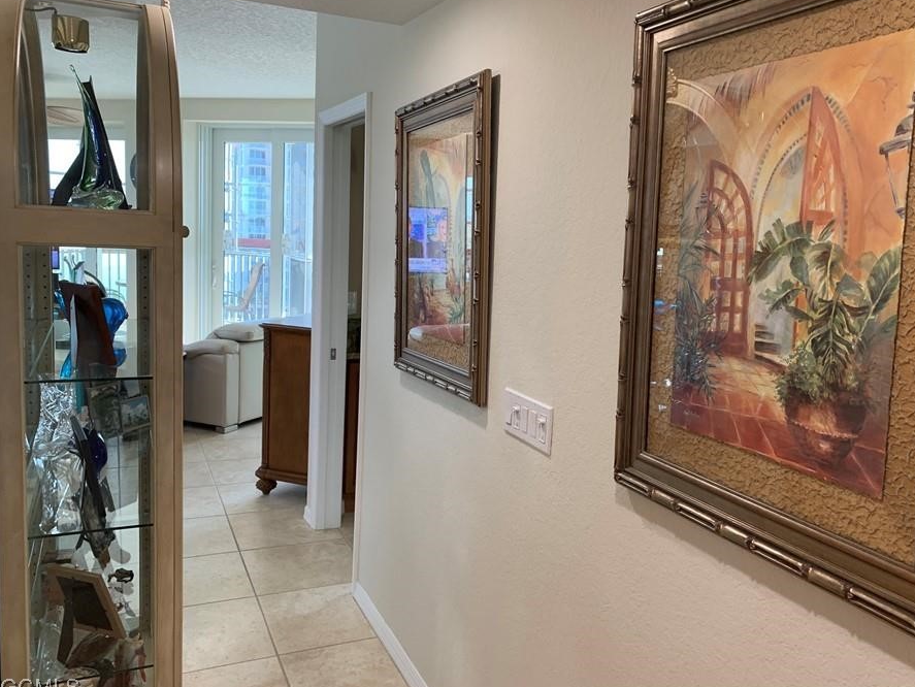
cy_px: 315
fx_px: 793
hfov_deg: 59.8
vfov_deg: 46.8
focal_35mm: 30
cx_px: 510
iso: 64
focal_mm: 4.25
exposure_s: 1/60
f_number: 1.8
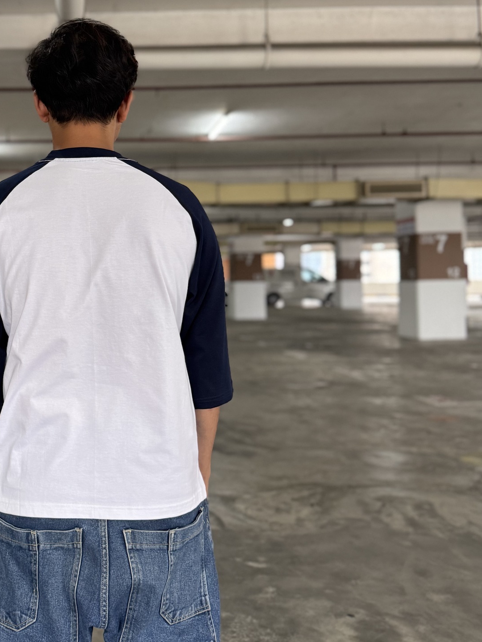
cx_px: 97
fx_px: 743
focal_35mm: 40
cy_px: 271
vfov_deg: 46.6
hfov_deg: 34.8
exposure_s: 1/100
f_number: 1.78
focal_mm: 6.76
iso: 320
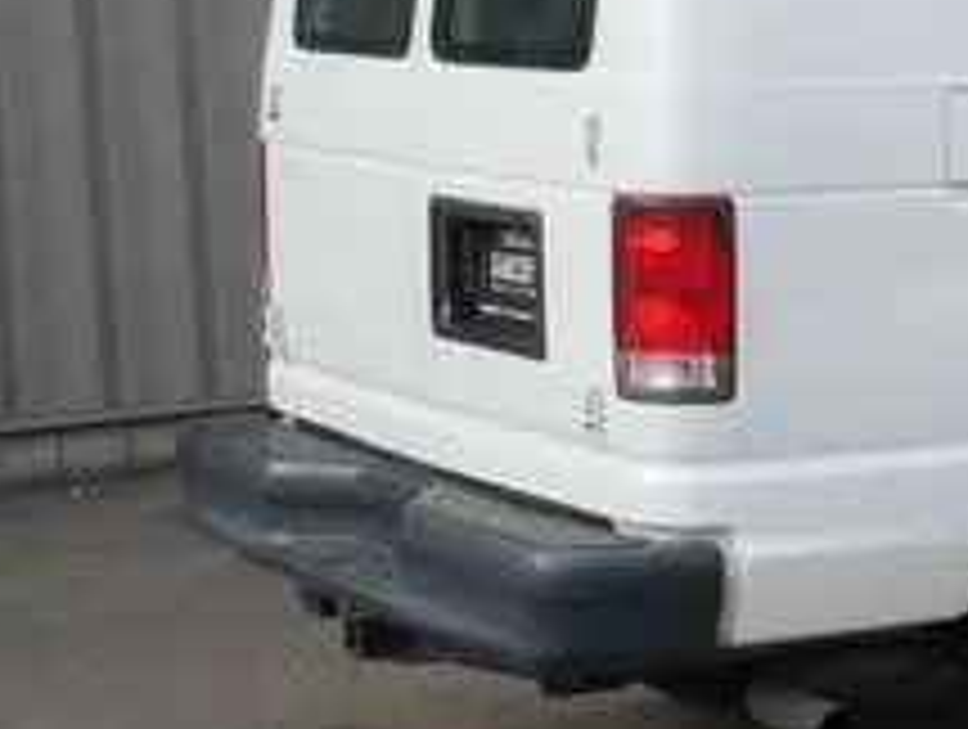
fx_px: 3333
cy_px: 146
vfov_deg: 12.4
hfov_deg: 15.5
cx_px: 1364
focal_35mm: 119
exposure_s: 1/60
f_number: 20
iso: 400
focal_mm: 20
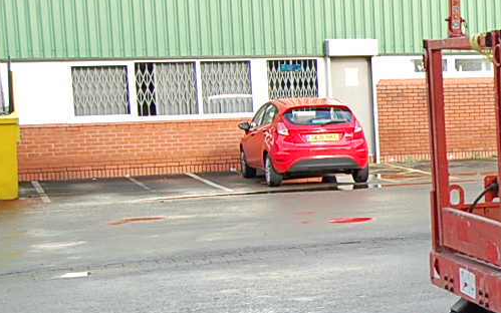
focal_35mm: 92
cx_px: 702
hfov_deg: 20.1
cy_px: 268
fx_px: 1256
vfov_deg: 14.1
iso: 280
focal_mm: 20
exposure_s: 1/125
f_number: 5.6
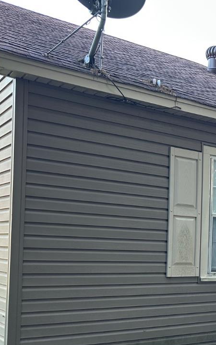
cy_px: 244
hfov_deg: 21.2
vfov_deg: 37.5
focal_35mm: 53
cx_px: 310
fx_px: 499
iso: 160
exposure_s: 1/121
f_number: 1.78
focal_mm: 6.86
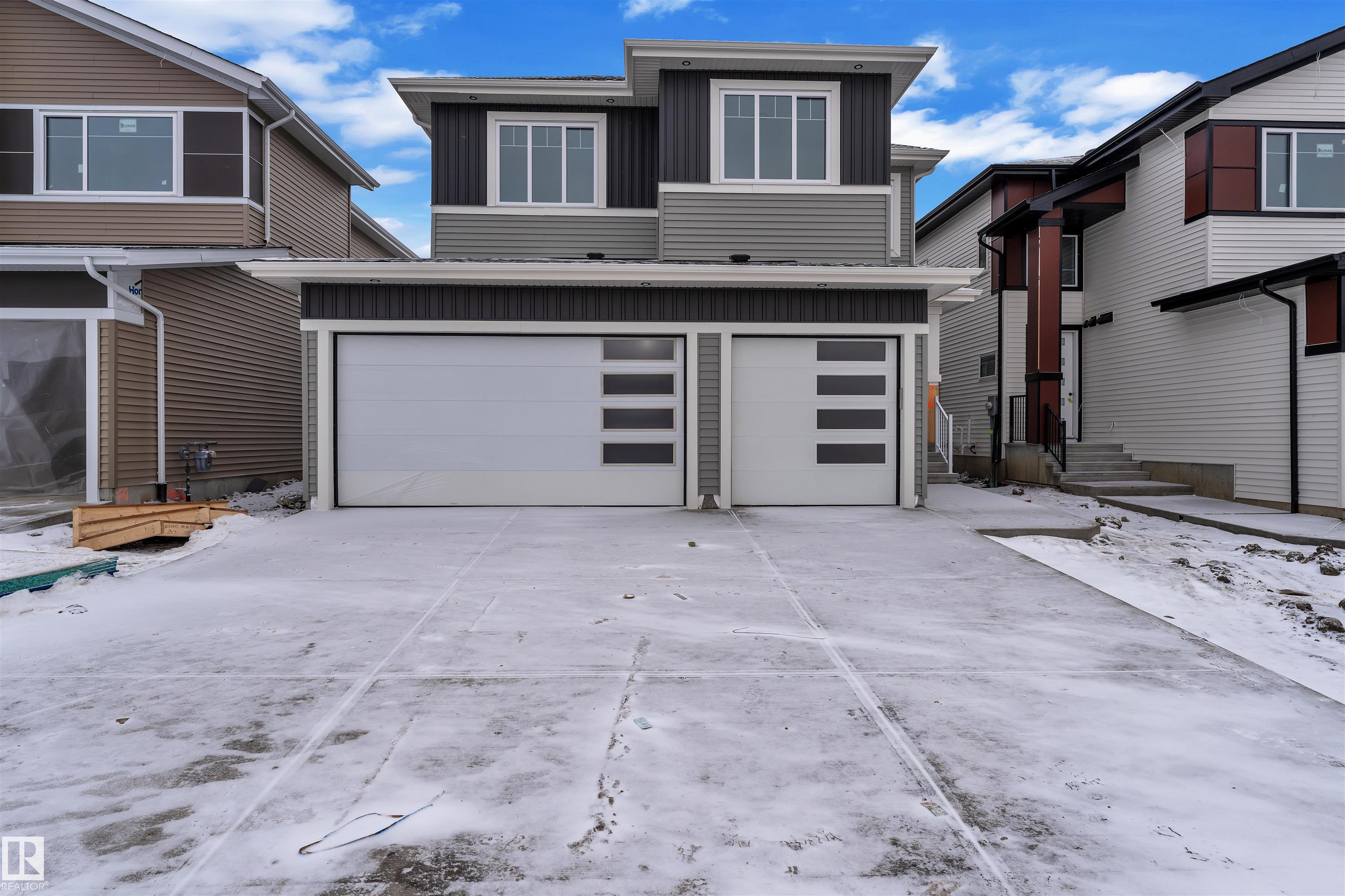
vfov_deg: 63.2
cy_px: 448
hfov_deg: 85.4
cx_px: 672
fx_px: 728
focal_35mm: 20
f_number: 7.1
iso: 200
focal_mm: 19.5
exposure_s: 1/320
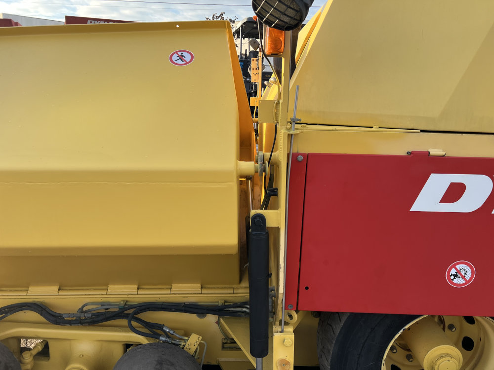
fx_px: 371
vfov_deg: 53.1
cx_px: 247
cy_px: 185
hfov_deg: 67.3
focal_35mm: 26
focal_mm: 5.7
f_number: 1.5
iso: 50
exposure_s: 1/696
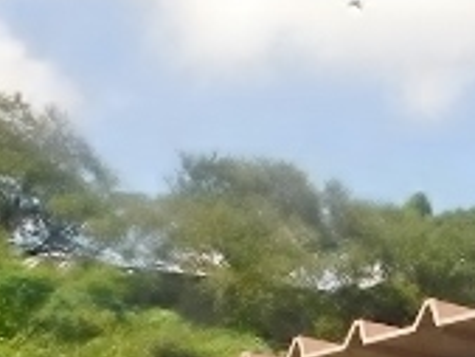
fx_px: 1195
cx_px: 422
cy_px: 638
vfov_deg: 14.9
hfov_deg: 22.0
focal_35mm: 87
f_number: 3
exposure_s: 1/1250
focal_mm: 4
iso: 125
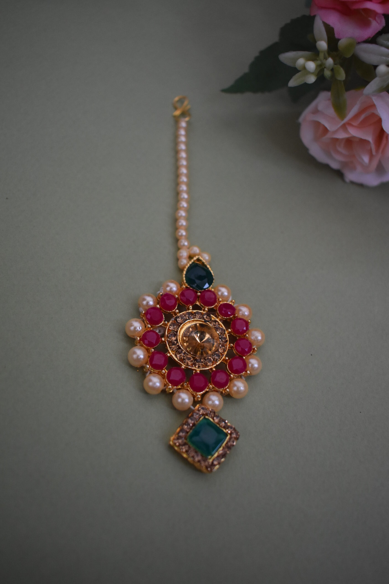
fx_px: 535
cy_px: 292
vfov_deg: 57.2
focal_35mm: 33
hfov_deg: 40.0
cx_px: 194
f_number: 3.8
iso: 1400
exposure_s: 1/500
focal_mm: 22
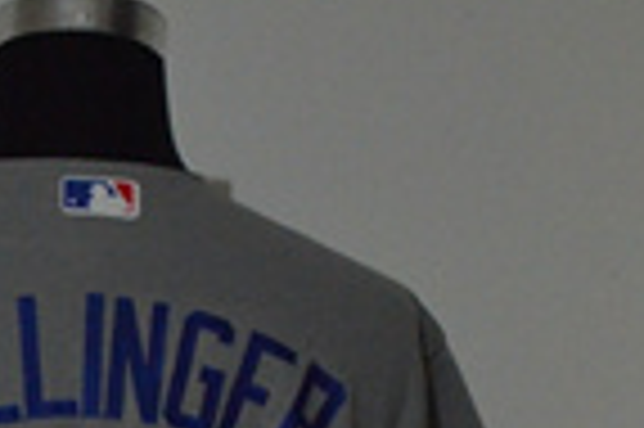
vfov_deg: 5.4
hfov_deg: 8.0
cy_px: 678
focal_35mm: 252
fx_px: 4503
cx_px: -338
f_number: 4.5
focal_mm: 48
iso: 4000
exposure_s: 1/40
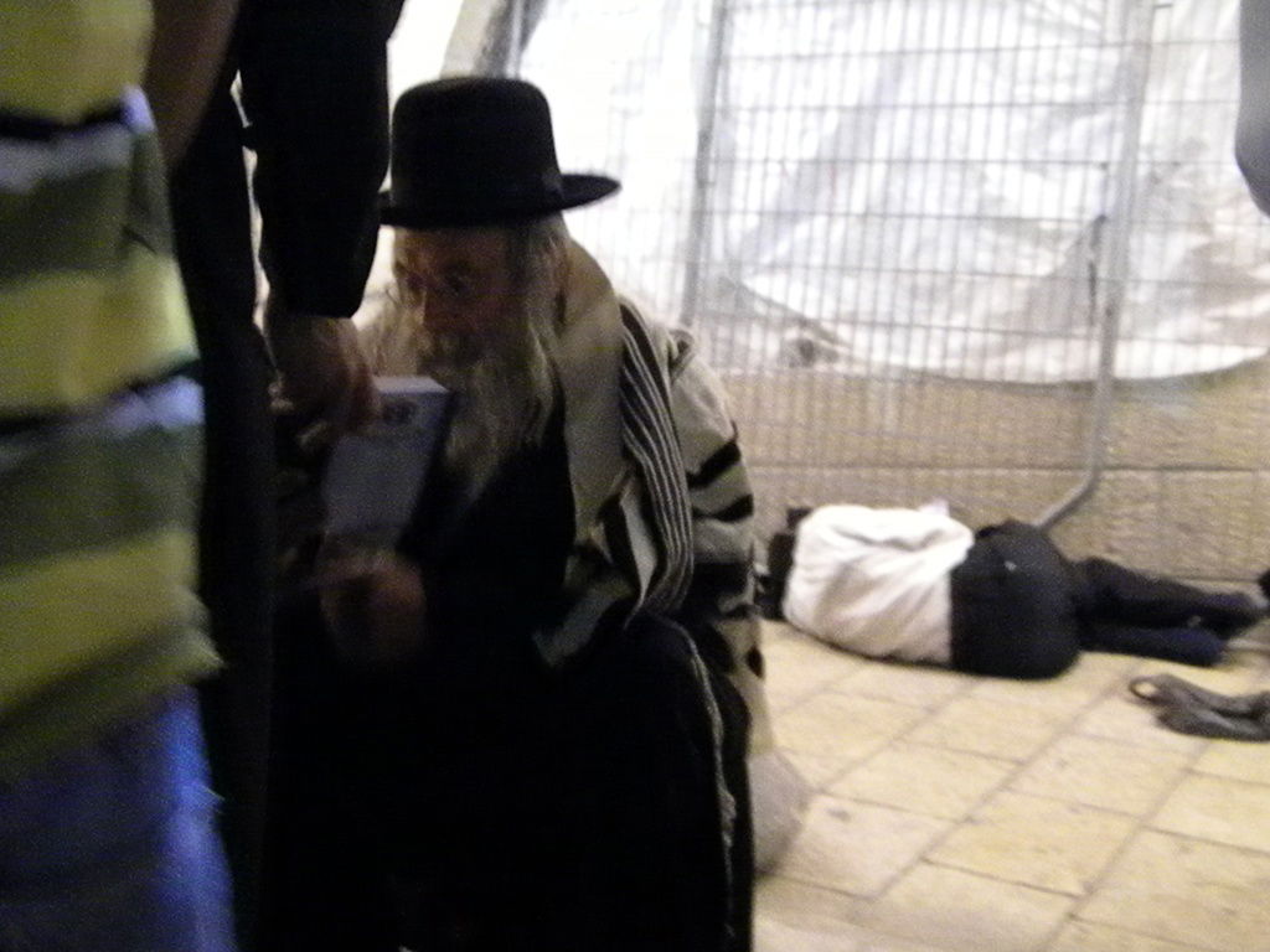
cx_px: 635
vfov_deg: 35.1
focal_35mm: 41
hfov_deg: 45.8
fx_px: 1504
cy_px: 476
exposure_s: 1/11.8
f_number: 3.8
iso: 3200
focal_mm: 7.3
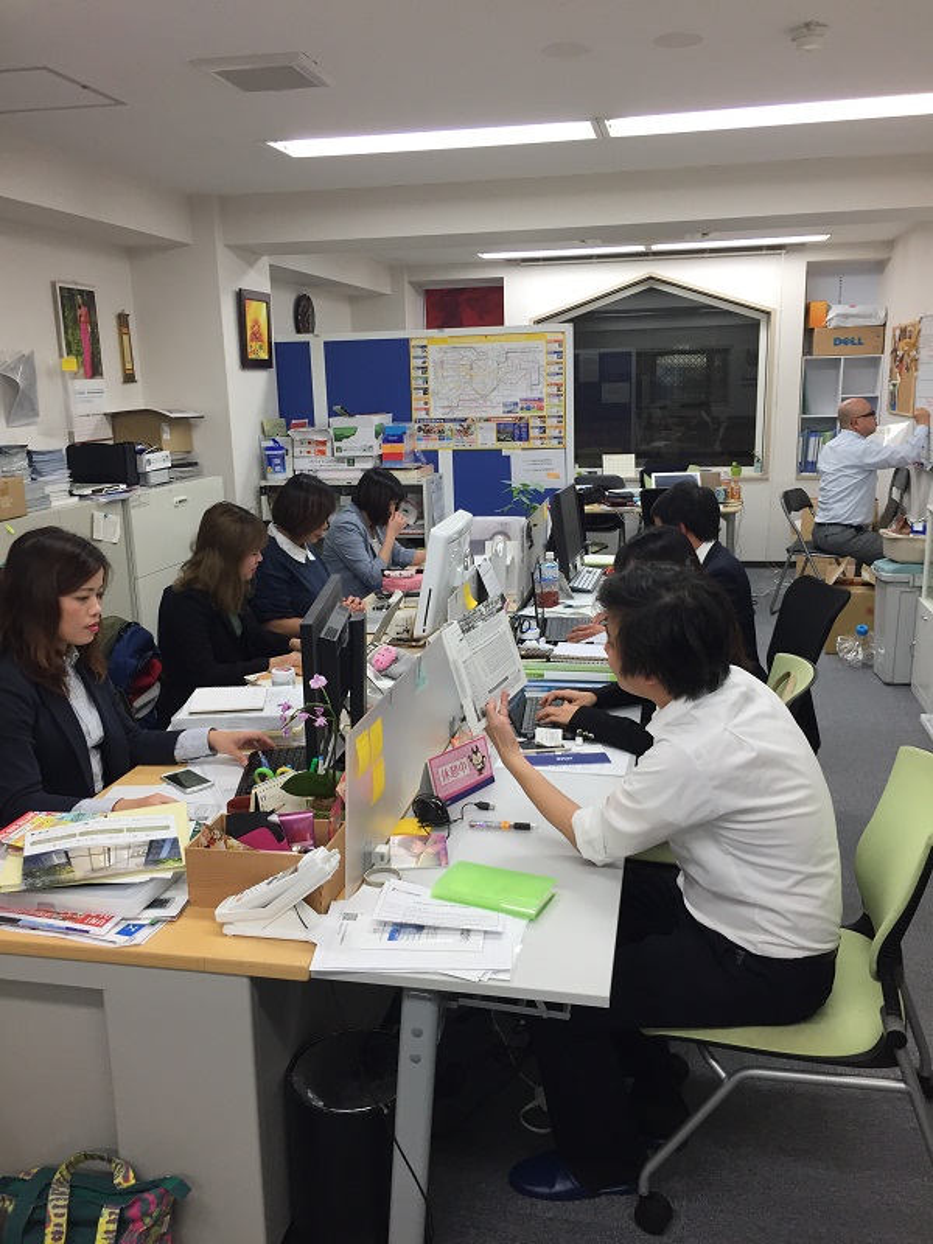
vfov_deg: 61.7
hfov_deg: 48.2
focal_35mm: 29
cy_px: 622
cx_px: 466
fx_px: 1042
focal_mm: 4.15
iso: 32
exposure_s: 1/33
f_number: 2.2
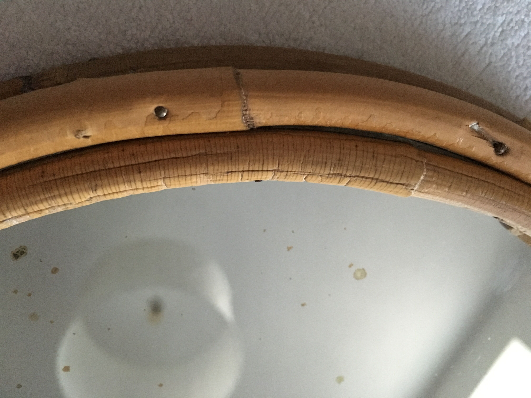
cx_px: 266
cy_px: 199
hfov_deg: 61.7
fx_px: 445
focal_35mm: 29
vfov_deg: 48.2
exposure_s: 1/17
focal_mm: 4.15
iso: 320
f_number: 2.2
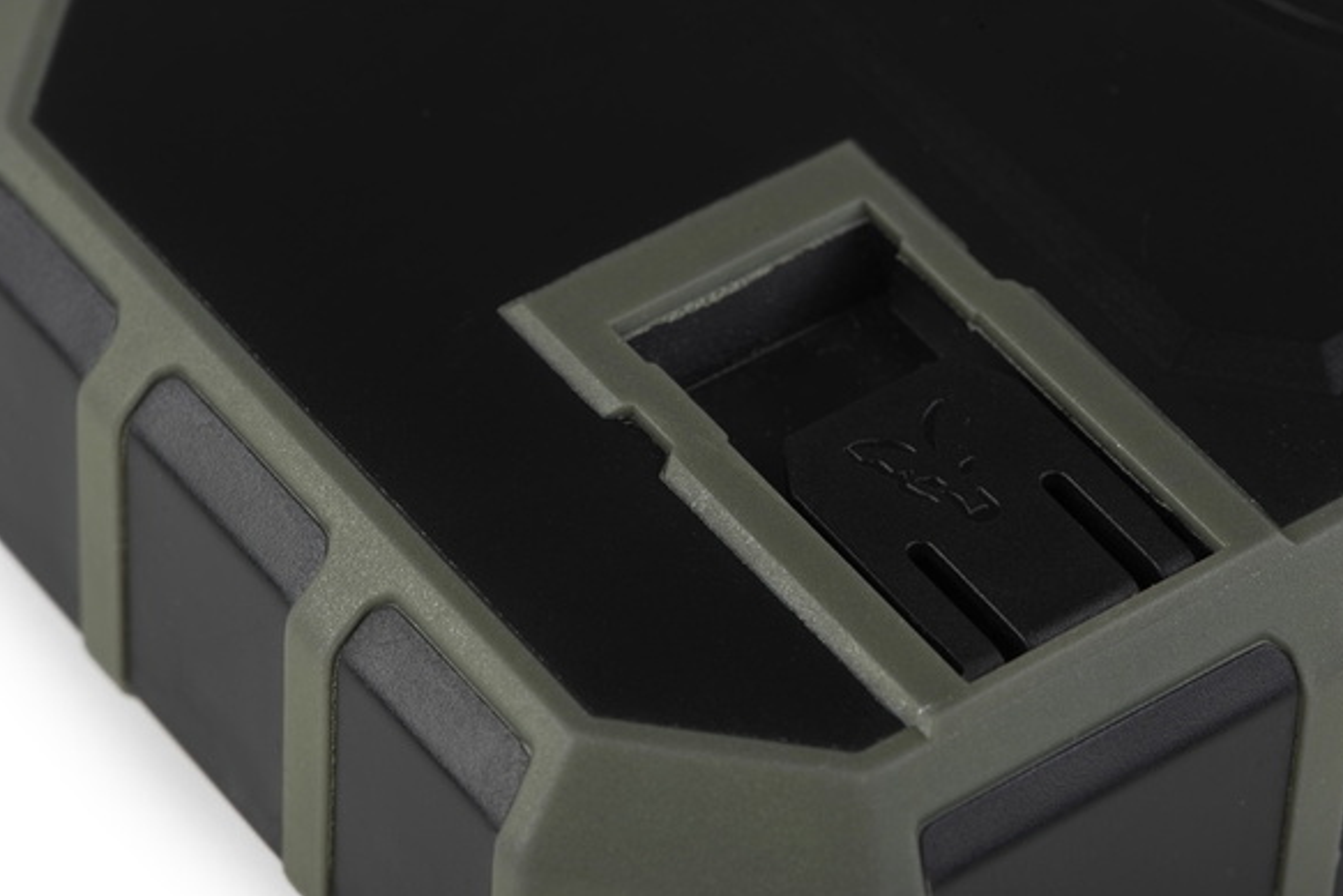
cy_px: 458
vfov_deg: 12.7
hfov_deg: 18.9
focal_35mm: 108
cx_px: 668
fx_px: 4030
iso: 100
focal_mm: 105
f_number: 25
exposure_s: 1/160
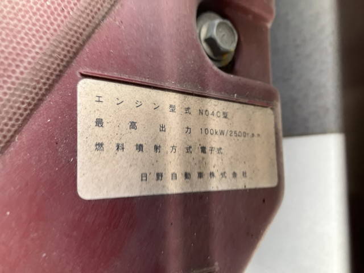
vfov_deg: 49.7
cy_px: 136
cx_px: 182
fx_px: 294
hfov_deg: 63.4
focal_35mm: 28
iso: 80
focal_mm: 3.99
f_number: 1.8
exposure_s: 1/111
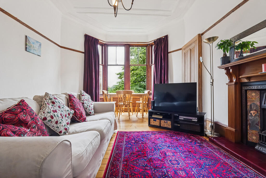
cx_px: 133
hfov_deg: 96.7
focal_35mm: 16
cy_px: 89
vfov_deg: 73.8
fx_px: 118
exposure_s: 1/50
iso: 2000
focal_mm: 16
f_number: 8
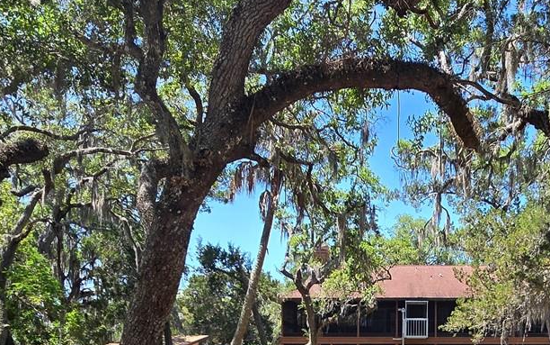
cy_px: 374
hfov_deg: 51.6
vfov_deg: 31.6
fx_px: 540
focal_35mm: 36
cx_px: 414
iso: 50
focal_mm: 2.2
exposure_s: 1/719
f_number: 2.2
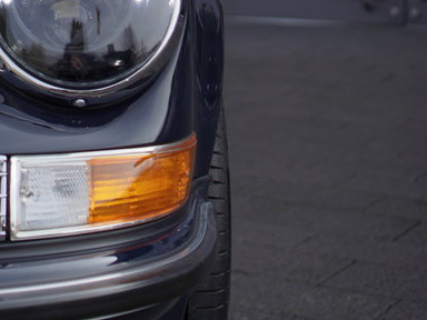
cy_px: 42
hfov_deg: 19.0
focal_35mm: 101
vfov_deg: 14.5
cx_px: 20
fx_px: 1245
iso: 160
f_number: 2.2
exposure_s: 1/4000
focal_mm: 35
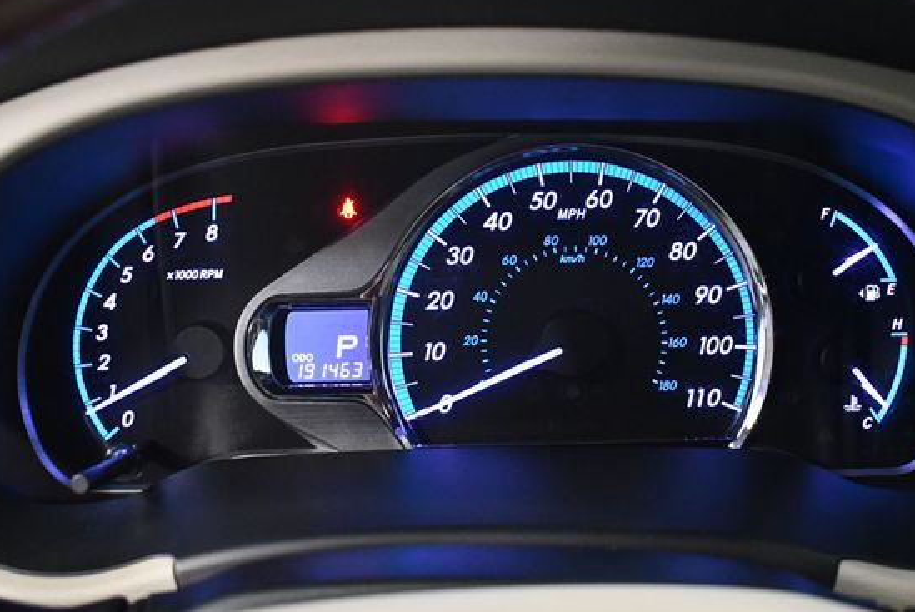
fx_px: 1068
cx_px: 470
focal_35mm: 42
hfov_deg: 46.4
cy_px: 335
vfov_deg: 31.9
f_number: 3.5
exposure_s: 1/80
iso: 3200
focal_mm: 18
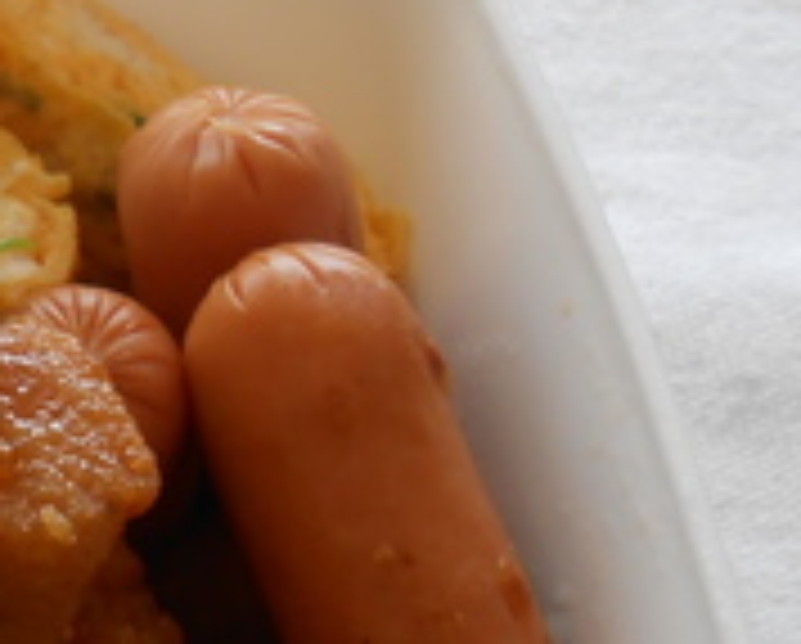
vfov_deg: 16.6
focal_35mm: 91
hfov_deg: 17.4
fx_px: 2161
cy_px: 658
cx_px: -603
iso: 80
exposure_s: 1/125
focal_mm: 4.6
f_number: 3.5
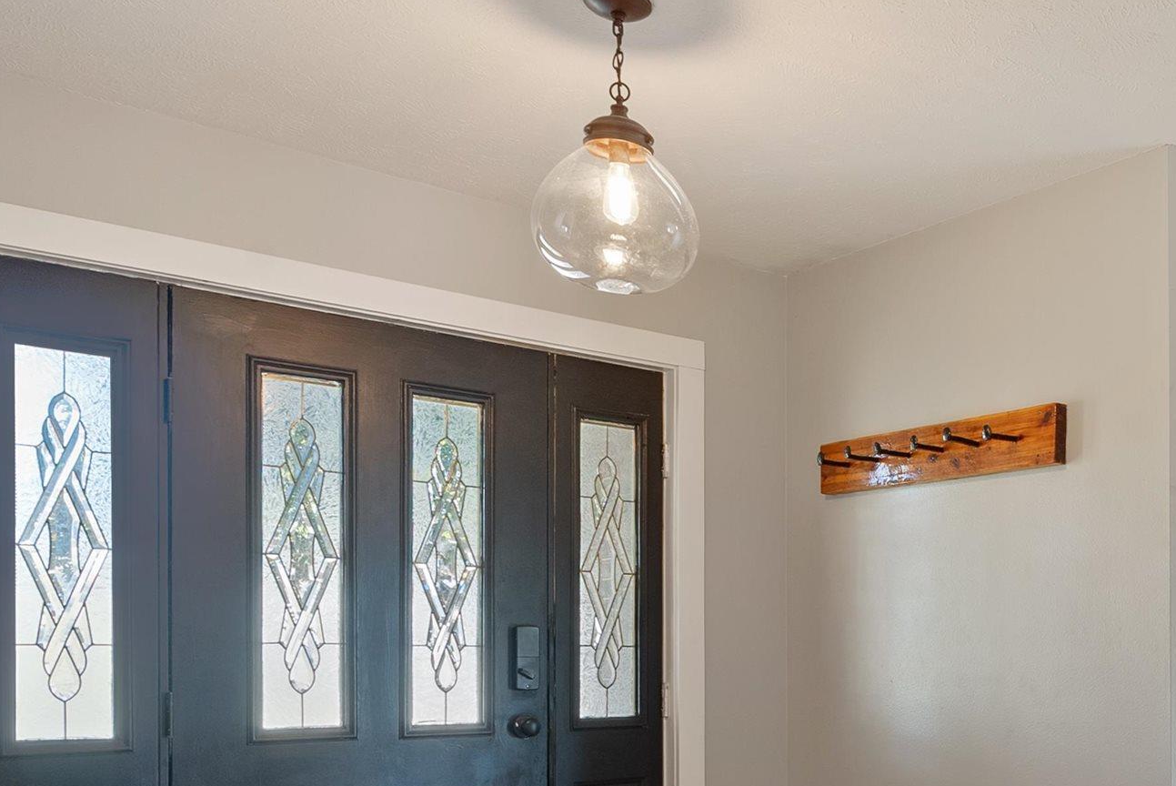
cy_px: 677
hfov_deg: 46.2
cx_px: 1040
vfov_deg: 33.6
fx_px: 1242
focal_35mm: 38
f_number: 9
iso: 250
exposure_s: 1
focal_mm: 16
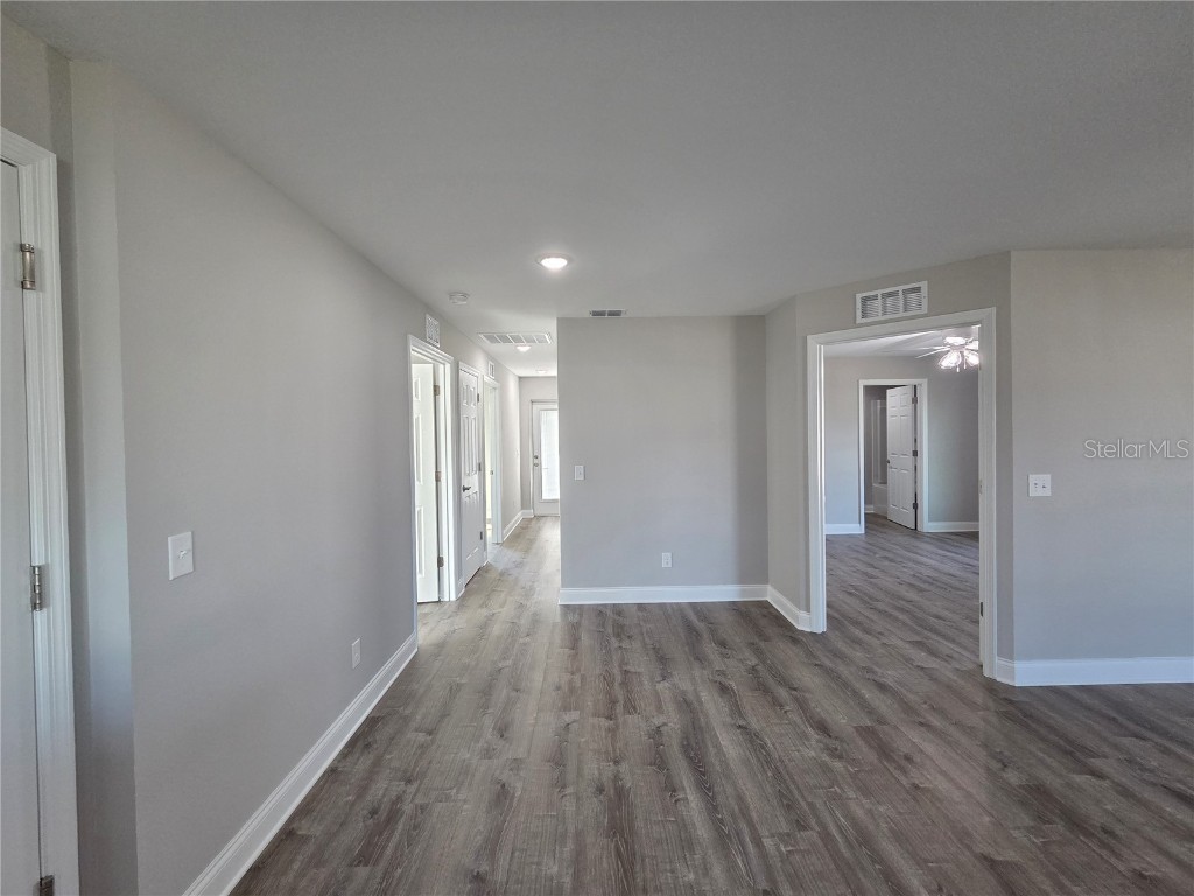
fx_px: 448
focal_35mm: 13
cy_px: 448
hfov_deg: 106.2
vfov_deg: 89.9
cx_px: 597
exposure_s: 1/120
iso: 250
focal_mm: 2.2
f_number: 2.2
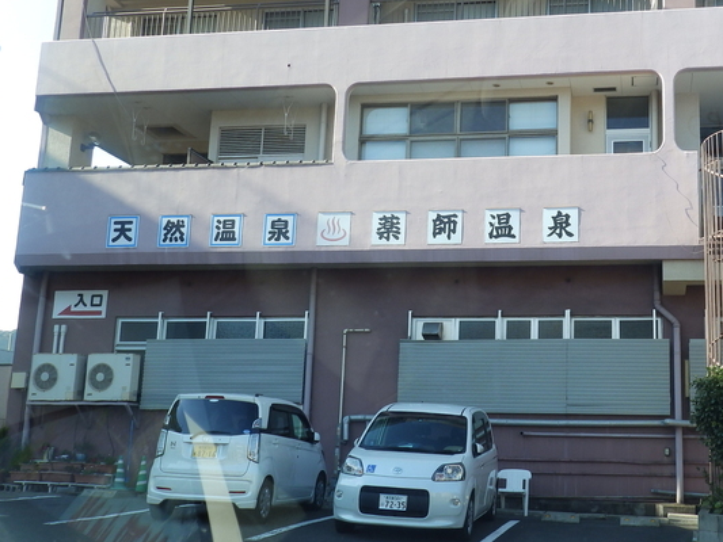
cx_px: 490
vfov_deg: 32.2
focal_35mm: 45
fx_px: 940
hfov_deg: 41.5
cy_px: 242
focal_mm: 5.7
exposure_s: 1/100
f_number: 4
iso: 80
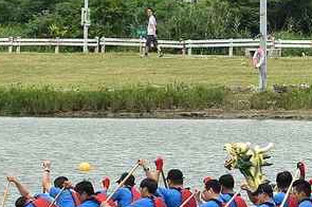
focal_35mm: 611
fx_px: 5289
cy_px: -39
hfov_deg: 3.4
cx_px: 459
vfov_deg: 2.2
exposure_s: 1/800
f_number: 8
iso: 400
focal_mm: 120
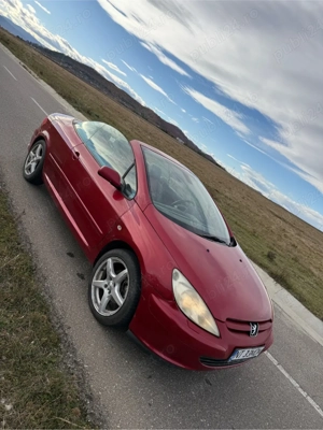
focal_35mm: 24
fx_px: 299
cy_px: 215
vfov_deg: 71.6
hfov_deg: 56.8
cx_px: 162
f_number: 1.78
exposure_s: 1/3953
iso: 80
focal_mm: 6.76
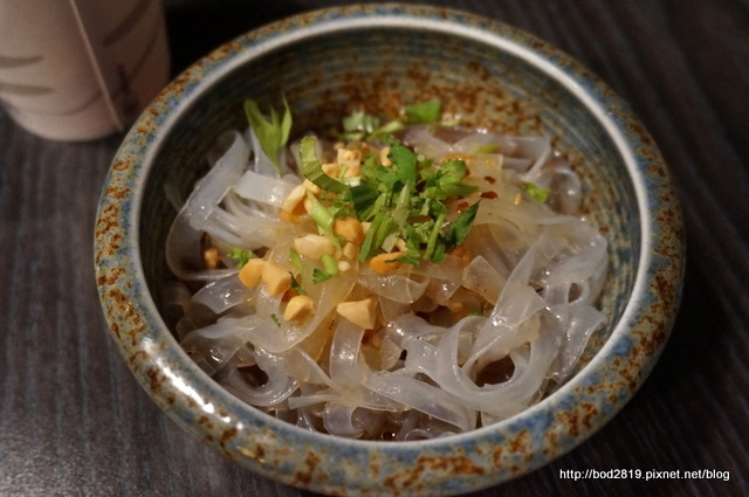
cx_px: 374
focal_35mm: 38
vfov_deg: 35.4
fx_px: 779
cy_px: 248
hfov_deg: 51.3
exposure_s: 1/13
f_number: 4.5
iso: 3200
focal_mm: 25
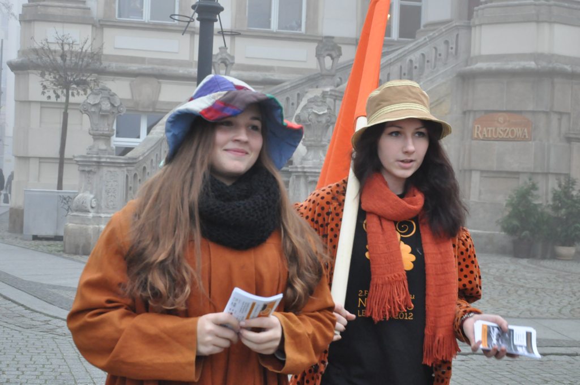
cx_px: 290
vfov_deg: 21.5
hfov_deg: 31.9
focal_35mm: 63
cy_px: 192
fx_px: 1014
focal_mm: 42
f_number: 5.6
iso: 2000
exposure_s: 1/125
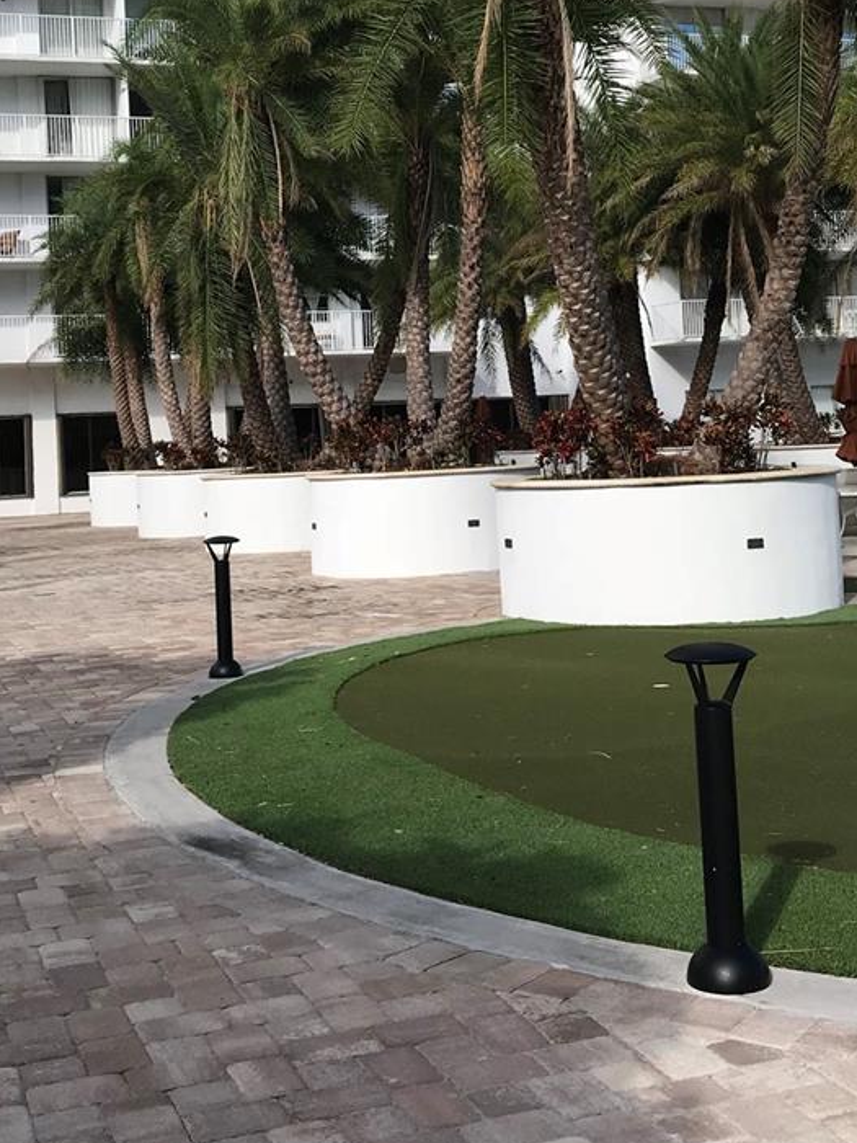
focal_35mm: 48
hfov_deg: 30.2
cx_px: 367
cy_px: 397
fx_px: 1584
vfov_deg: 39.3
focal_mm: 3.99
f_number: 1.8
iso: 20
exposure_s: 1/2740
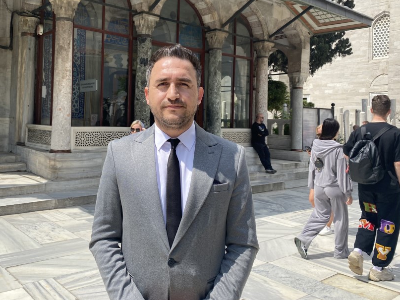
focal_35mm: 33
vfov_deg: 42.6
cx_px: 157
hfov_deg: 54.9
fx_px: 381
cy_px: 113
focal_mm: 4.25
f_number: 1.8
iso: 32
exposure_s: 1/2222
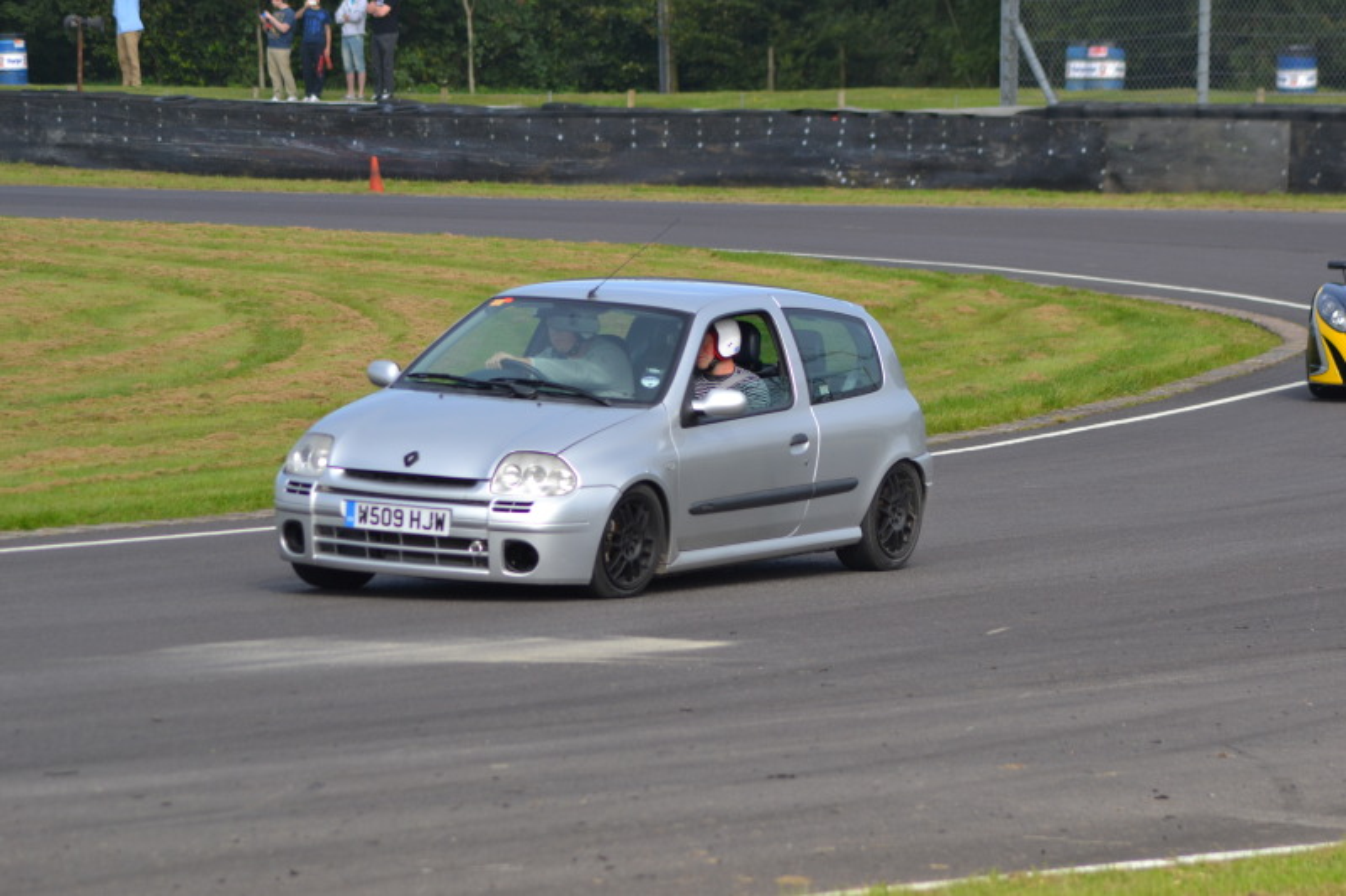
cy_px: 448
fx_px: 10092
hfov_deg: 7.6
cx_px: 673
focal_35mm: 270
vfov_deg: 5.1
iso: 400
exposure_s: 1/1250
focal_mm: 180
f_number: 5.6
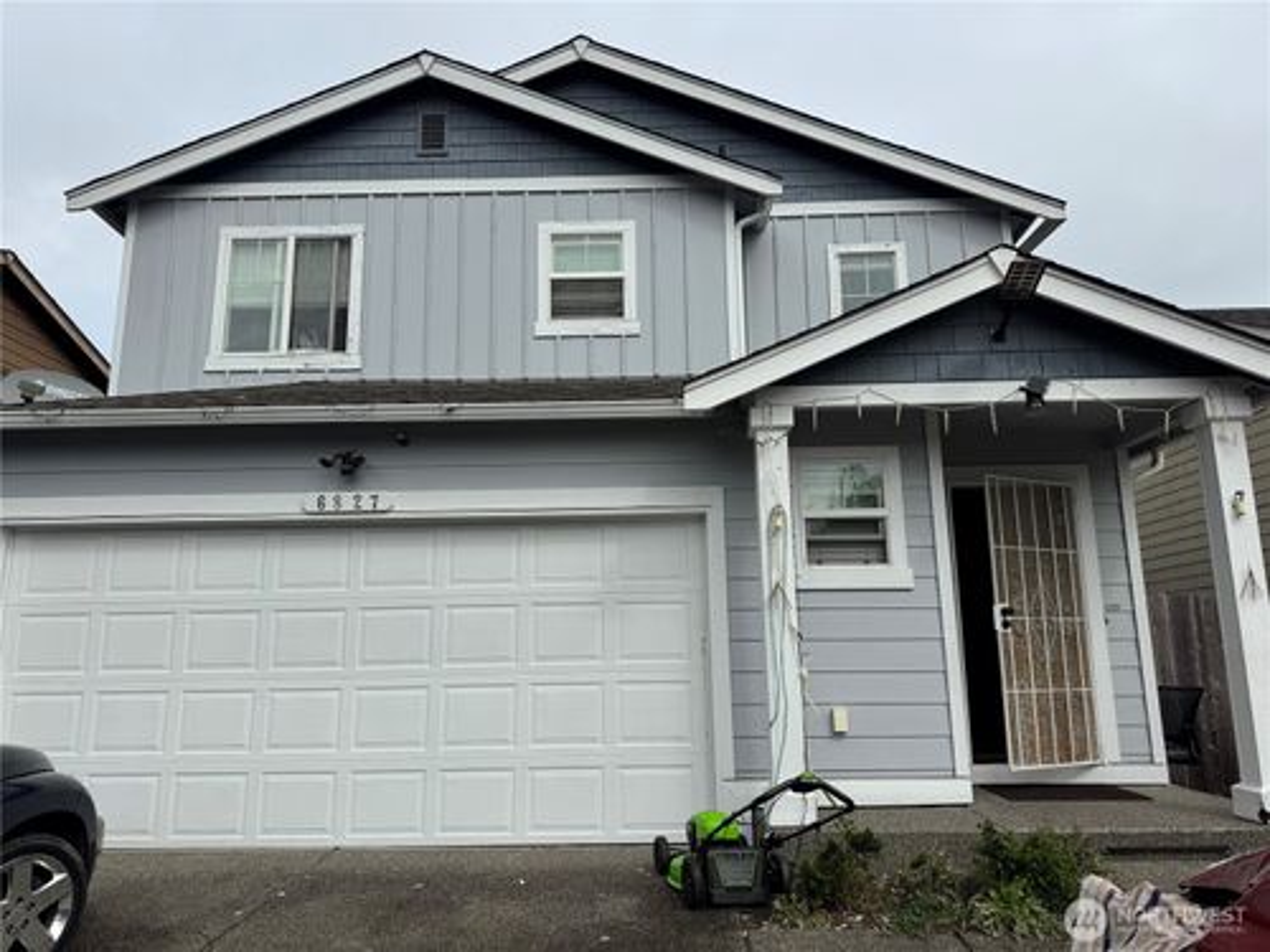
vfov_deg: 56.8
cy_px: 476
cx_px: 635
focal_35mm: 24
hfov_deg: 71.6
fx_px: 881
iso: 80
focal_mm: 6.76
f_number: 1.78
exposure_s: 1/6410
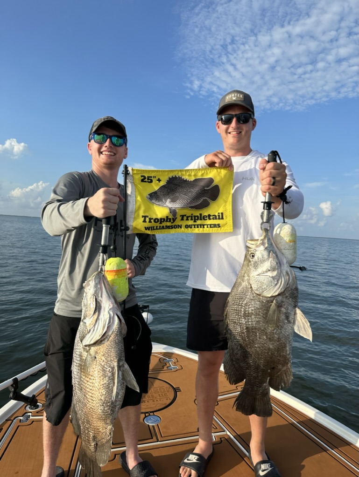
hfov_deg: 56.9
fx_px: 332
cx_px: 180
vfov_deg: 71.6
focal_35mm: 24
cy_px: 238
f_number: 1.78
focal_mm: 6.86
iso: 80
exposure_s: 1/4184
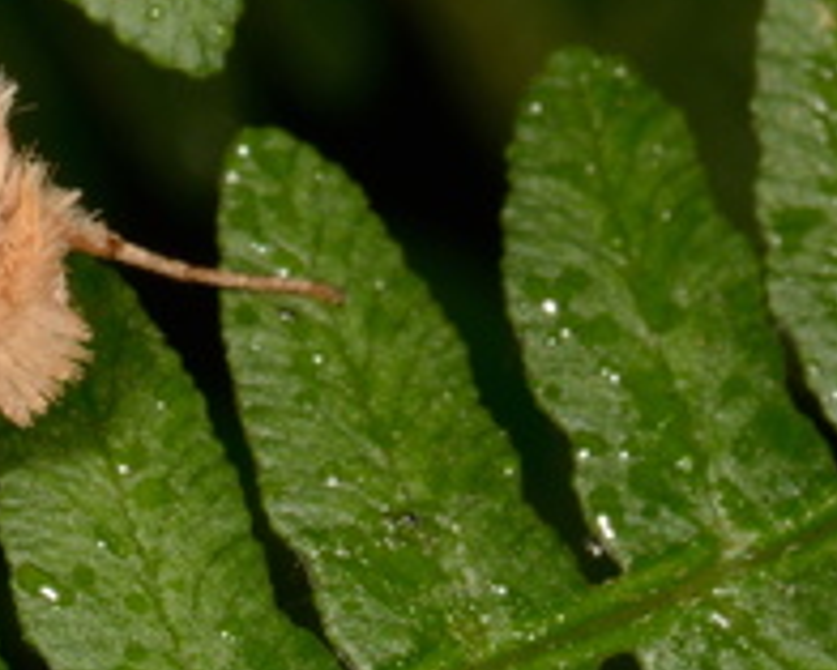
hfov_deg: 4.0
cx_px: -525
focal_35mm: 482
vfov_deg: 3.2
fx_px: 11943
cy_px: -4
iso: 100
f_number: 25
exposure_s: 1/60
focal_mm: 85
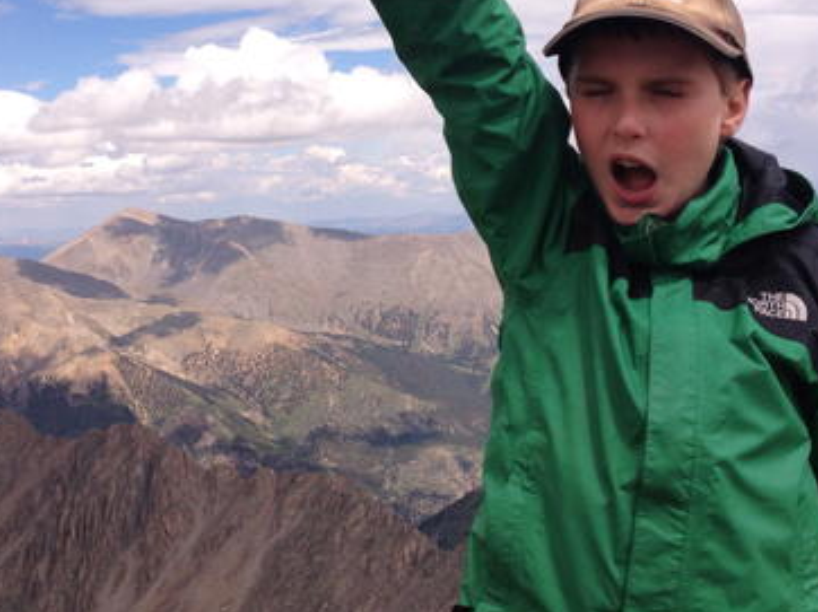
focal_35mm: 60
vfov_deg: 23.9
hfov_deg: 32.2
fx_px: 1417
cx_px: 395
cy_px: 100
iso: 64
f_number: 2.4
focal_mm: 4.28
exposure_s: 1/2208
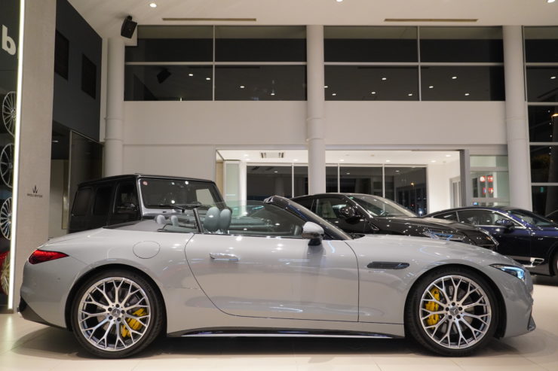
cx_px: 279
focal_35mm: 30
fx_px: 465
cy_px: 186
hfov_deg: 61.9
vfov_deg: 43.6
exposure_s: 1/160
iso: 1600
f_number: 4
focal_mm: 20
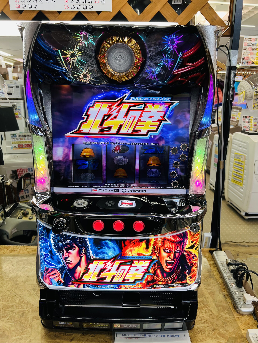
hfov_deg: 53.1
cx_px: 129
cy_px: 172
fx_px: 258
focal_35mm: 26
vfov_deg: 67.3
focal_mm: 5.7
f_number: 1.5
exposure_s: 1/126
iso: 50
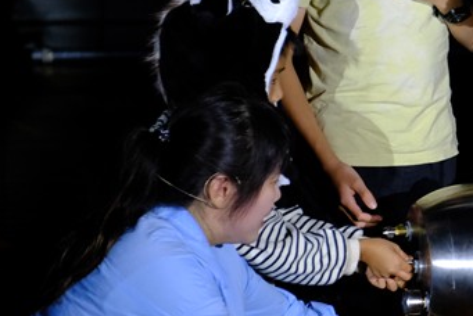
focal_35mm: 516
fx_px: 6785
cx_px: 497
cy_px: 106
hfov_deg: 4.0
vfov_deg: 2.7
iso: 3200
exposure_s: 1/340
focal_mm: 148.5
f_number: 4.5
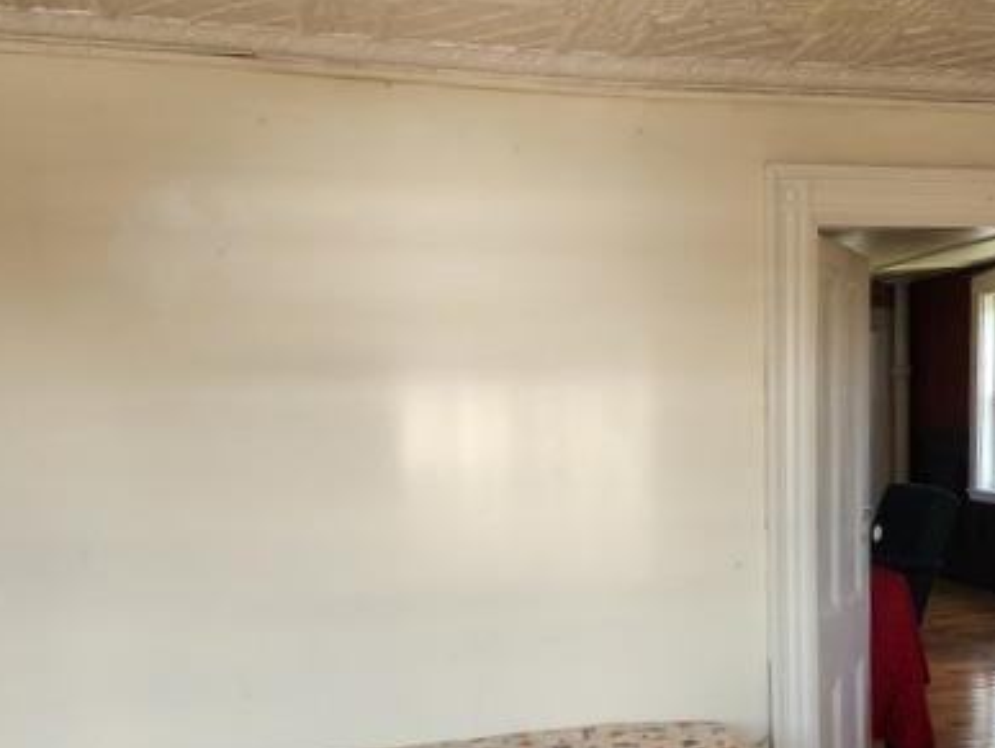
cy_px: 509
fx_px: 1093
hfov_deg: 48.3
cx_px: 643
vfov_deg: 37.3
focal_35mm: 38
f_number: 1.8
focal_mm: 6.4
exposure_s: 1/180
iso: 80
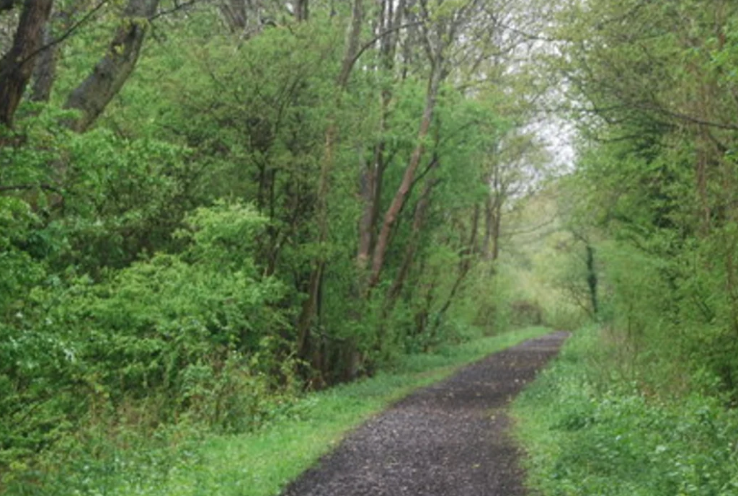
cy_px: 293
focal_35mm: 113
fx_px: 2322
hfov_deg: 18.1
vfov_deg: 12.2
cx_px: 413
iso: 200
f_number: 5.6
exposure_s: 1/60
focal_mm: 48
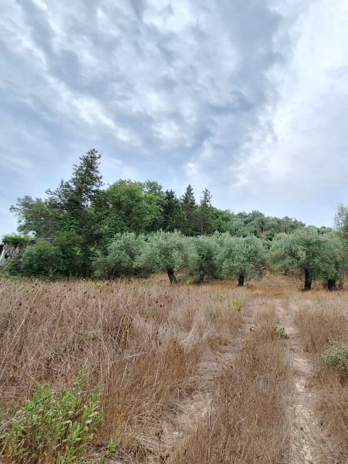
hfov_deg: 68.1
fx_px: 241
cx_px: 251
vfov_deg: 87.8
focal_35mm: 18
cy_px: 235
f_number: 2.2
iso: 40
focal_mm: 1.74
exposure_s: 1/725
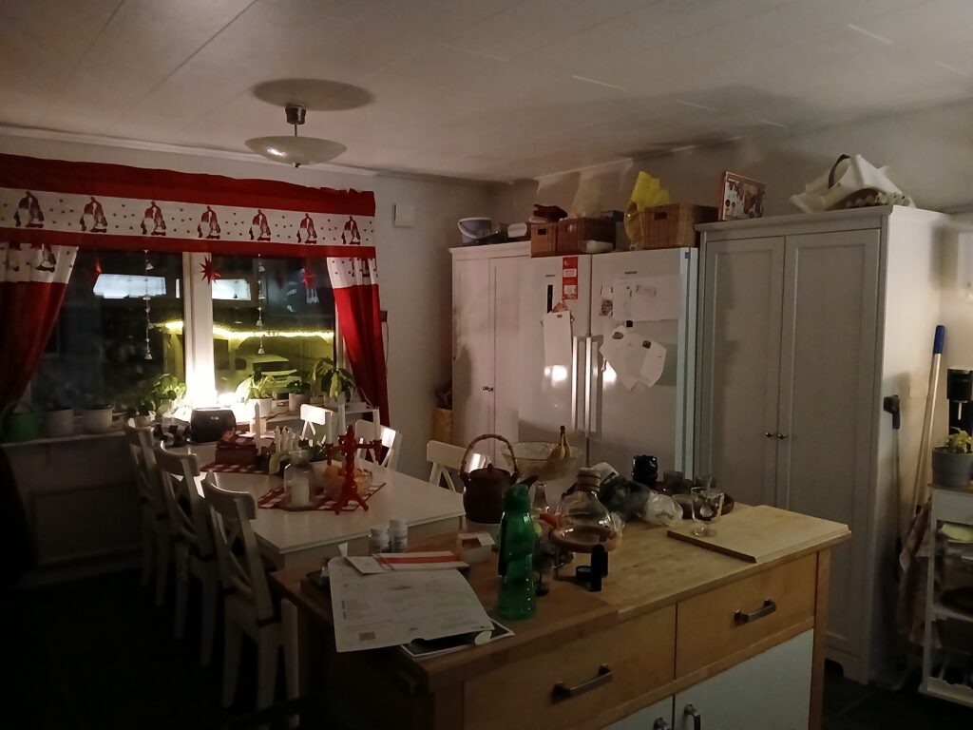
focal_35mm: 26
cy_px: 365
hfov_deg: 67.3
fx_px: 731
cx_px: 486
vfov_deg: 53.1
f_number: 1.8
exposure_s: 1/16.7
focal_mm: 3.98
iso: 2000
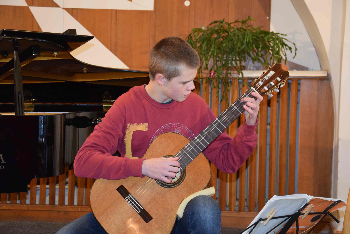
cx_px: 175
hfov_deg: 23.4
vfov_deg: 15.7
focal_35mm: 87
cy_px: 117
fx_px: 846
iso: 2200
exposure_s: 1/60
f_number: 5
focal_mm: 58
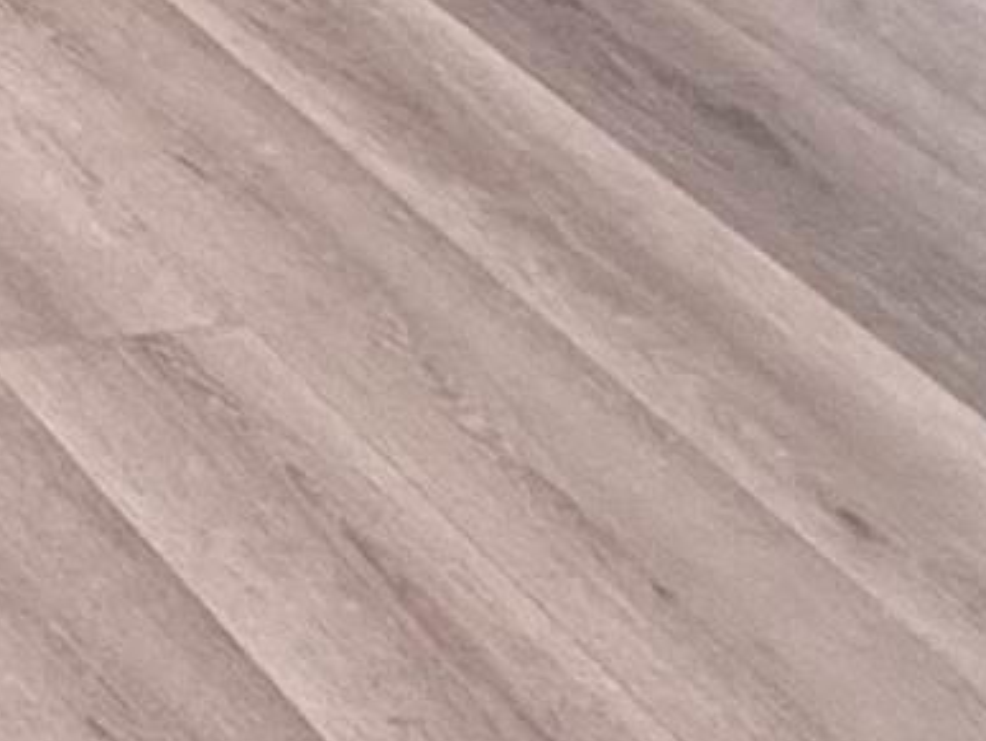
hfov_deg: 12.0
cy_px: -1194
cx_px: -1712
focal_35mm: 111
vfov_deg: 10.8
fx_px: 3165
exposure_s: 1/120
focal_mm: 2.22
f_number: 2.2
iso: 250
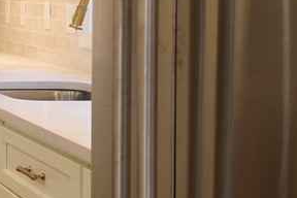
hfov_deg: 13.7
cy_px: 47
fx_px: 1089
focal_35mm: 132
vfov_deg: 10.4
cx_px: -253
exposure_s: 1/15
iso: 250
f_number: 9
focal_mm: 35
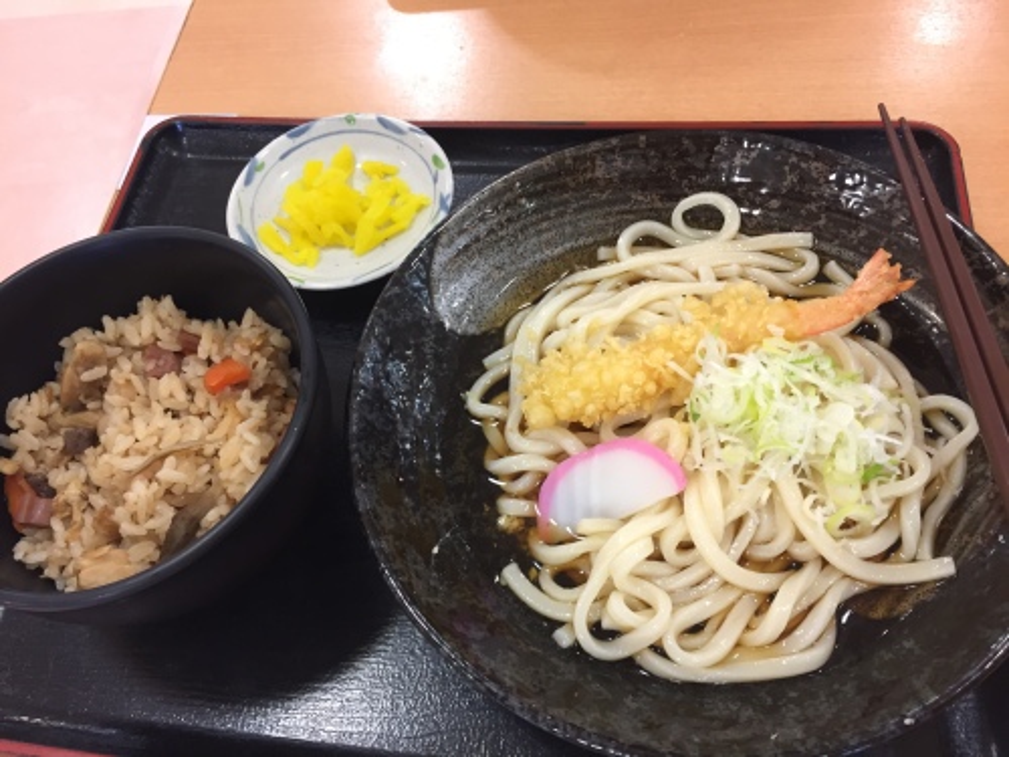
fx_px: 845
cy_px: 378
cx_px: 504
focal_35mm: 29
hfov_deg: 61.7
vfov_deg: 48.2
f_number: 2.2
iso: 80
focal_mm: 4.15
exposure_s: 1/30
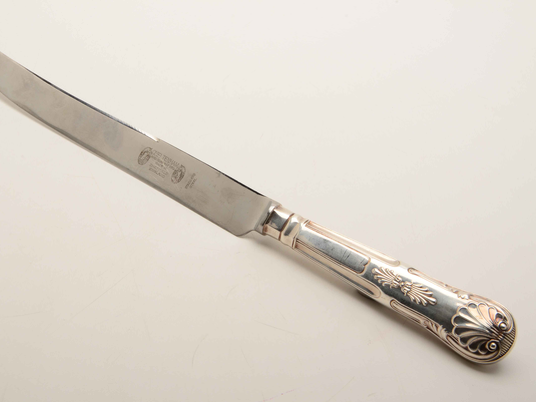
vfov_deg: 22.3
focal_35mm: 66
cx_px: 237
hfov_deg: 29.4
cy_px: 201
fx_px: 1022
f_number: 22
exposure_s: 1/160
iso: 200
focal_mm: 40
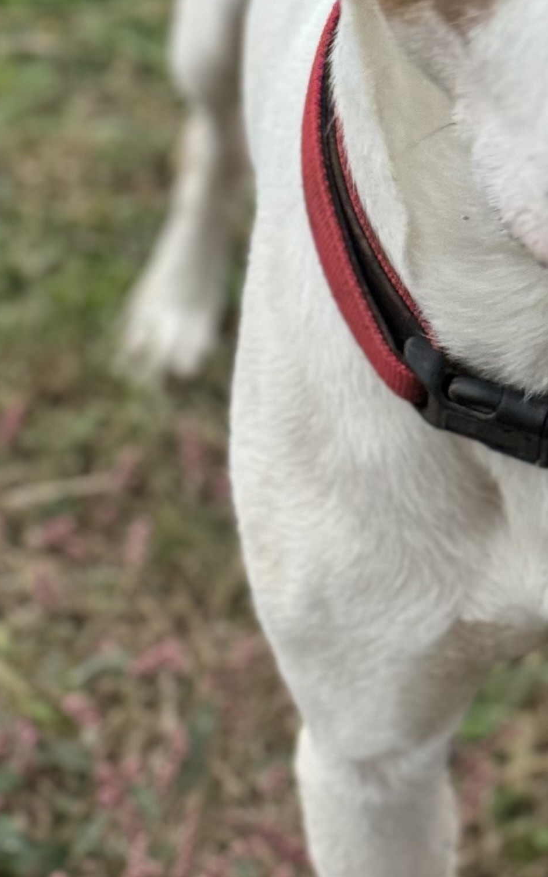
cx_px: 490
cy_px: 190
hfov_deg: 9.6
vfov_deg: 15.3
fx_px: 3249
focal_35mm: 136
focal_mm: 6.76
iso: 250
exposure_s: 1/41
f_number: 1.78
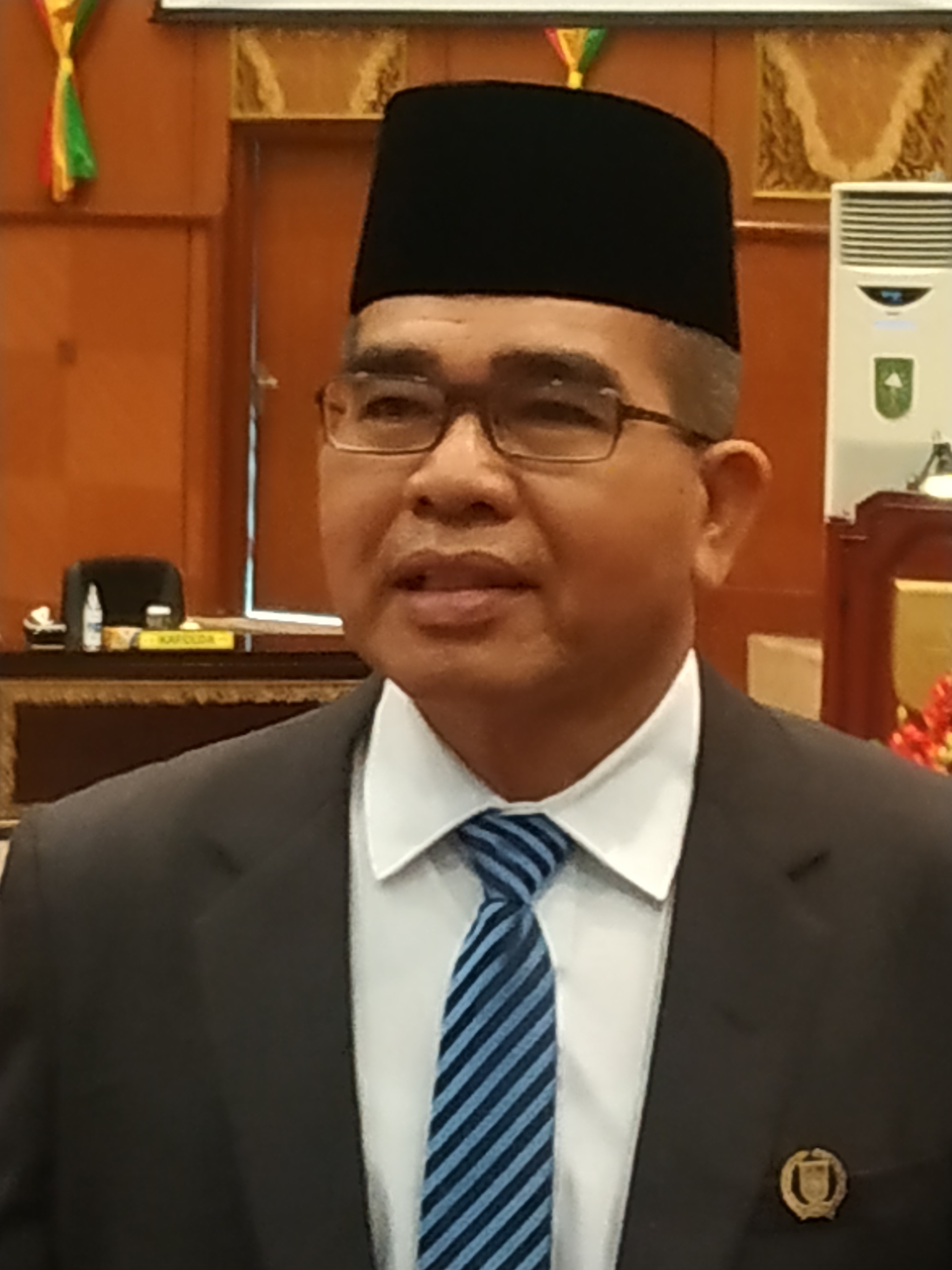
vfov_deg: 71.6
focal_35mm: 24
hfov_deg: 56.8
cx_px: 476
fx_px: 880
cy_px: 635
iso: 800
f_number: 1.9
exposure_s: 1/20
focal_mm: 3.94
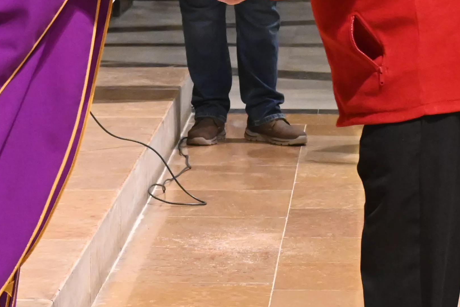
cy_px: -11
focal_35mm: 256
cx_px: 281
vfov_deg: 5.4
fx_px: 3271
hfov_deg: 8.0
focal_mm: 50
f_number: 4.5
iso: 3200
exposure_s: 1/60
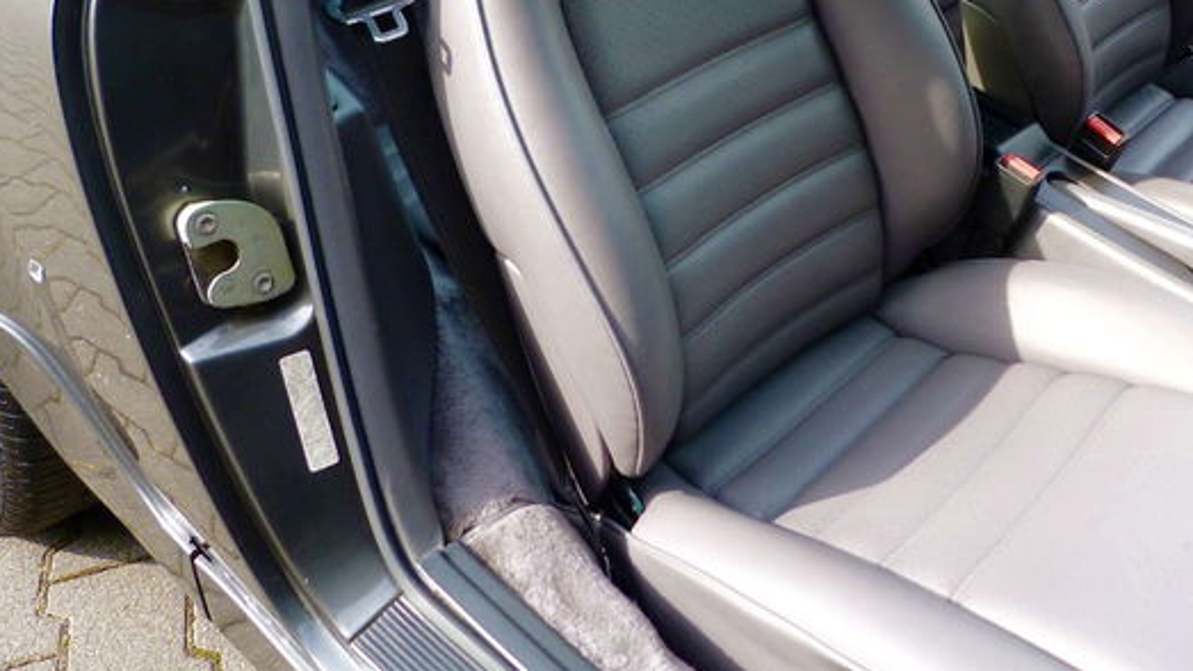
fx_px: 1265
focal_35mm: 40
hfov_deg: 49.1
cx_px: 849
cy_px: 27
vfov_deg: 28.2
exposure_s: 1/100
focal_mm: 4.5
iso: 80
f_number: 3.2
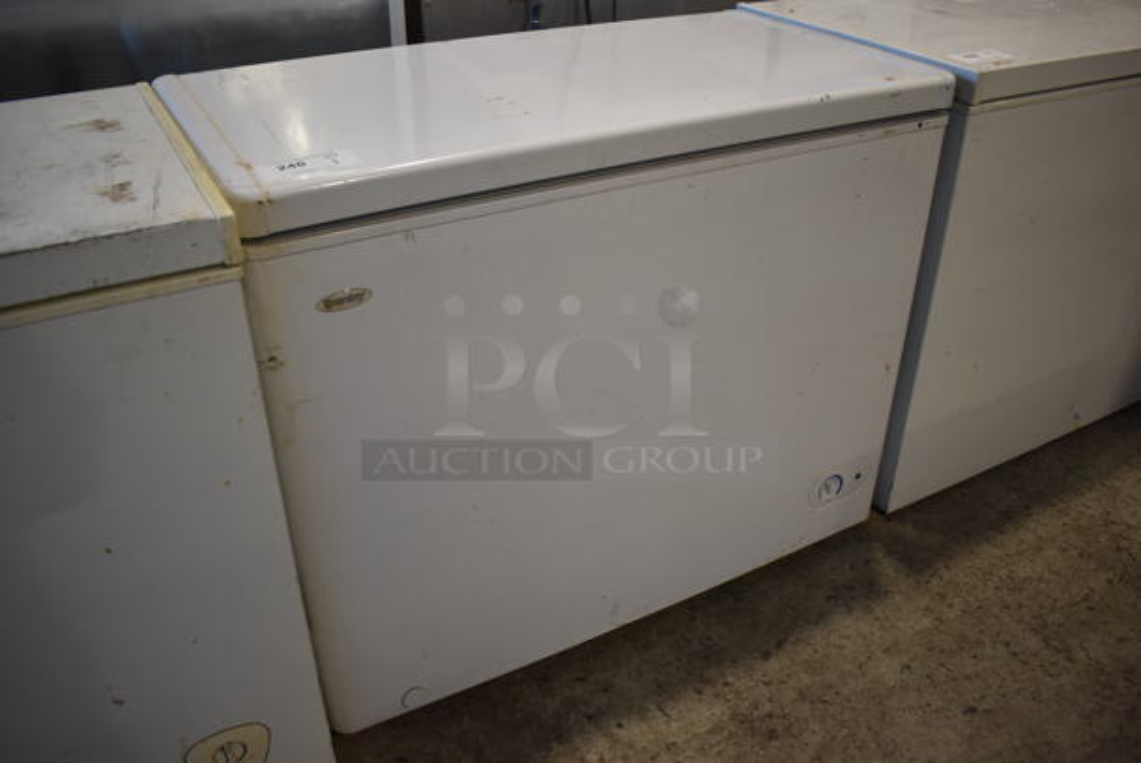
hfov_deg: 61.9
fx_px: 952
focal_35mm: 30
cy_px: 382
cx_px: 570
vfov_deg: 43.7
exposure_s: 1/160
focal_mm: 20
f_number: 3.5
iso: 800
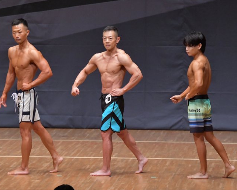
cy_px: 95
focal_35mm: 306
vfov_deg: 5.1
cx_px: 126
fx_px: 2145
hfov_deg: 6.3
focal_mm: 180
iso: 6400
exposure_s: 1/400
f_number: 5.6
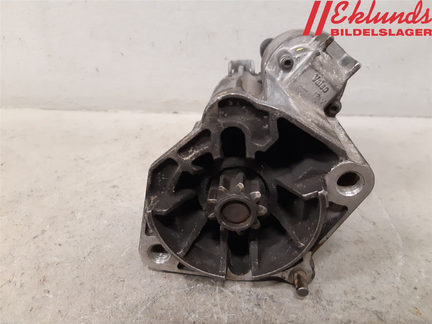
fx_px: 324
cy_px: 162
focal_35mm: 26
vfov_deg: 53.1
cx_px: 216
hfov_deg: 67.3
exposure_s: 1/33
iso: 250
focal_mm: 3.93
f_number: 1.7
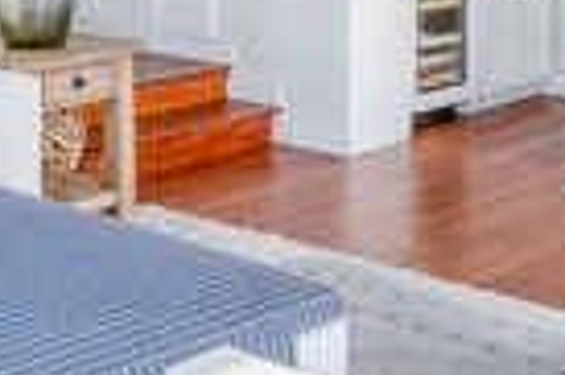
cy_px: -171
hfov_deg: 23.4
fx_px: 1317
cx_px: 33
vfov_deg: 15.1
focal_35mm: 84
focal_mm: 18
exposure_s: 1/250
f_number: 8
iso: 125
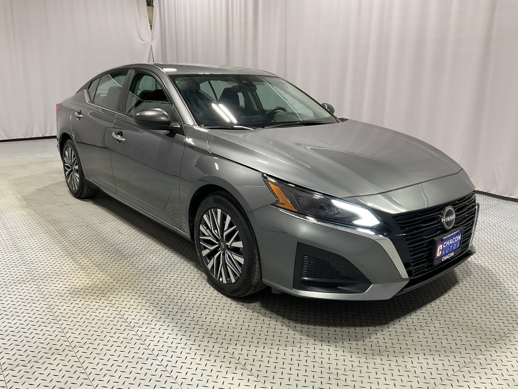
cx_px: 259
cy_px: 194
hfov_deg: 61.7
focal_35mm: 29
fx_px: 434
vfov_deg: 48.2
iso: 50
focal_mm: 3
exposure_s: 1/50
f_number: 1.8
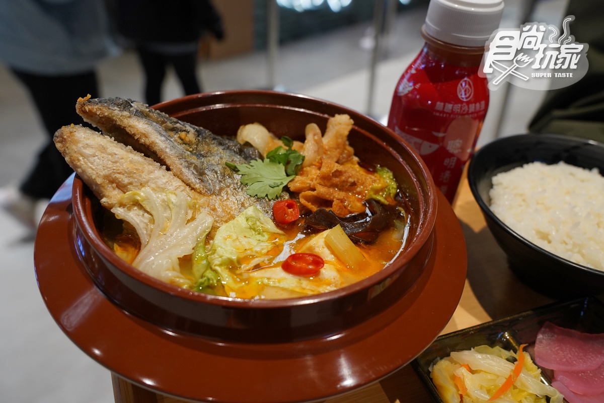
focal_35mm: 32
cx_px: 302
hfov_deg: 58.7
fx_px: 537
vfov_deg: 41.1
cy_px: 202
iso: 1000
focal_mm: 32
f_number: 6.3
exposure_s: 1/100
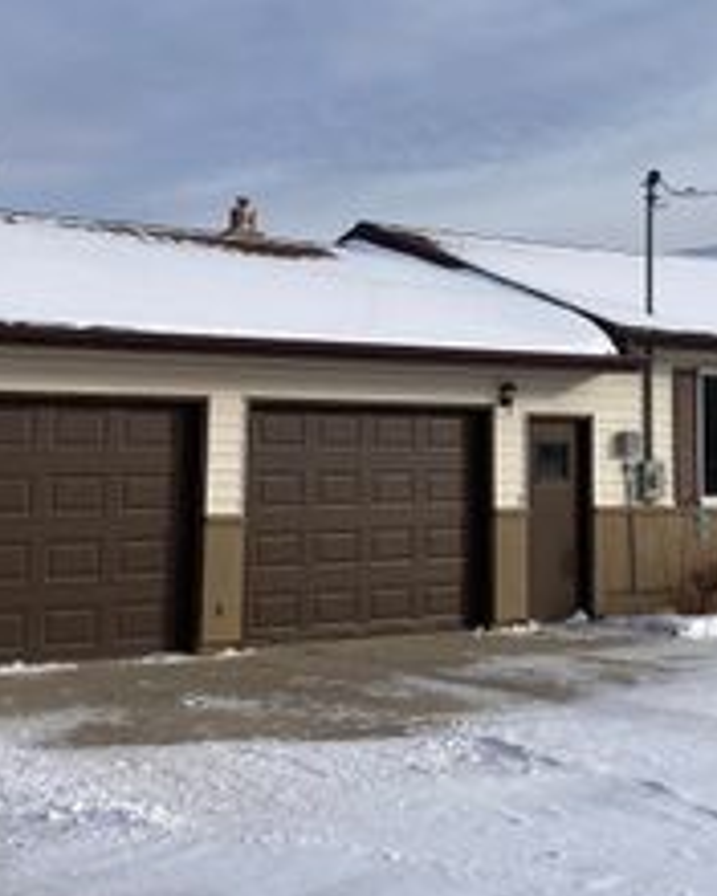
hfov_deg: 24.5
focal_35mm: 62
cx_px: 477
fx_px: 1645
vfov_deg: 30.2
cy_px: 271
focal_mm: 3.99
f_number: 1.8
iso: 20
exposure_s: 1/2703
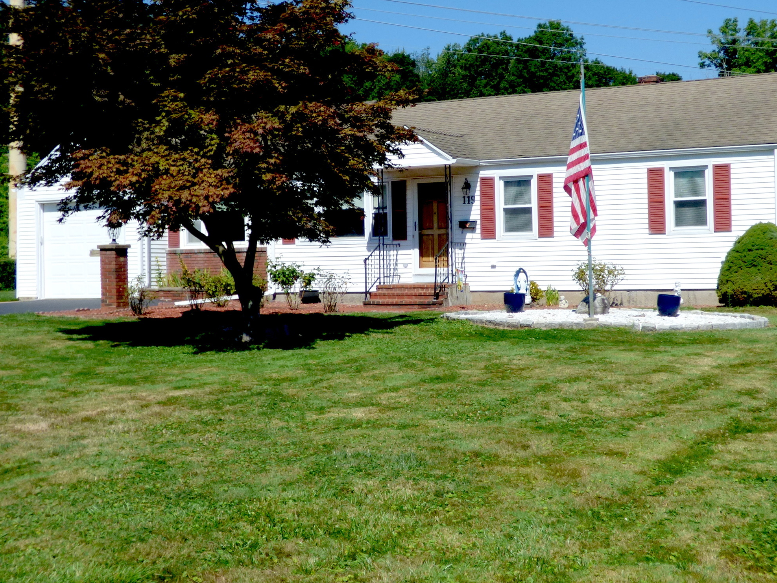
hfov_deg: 34.3
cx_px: 414
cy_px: 265
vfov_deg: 26.1
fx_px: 1257
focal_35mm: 56
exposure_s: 1/1300
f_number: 3.5
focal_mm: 6.47
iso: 100
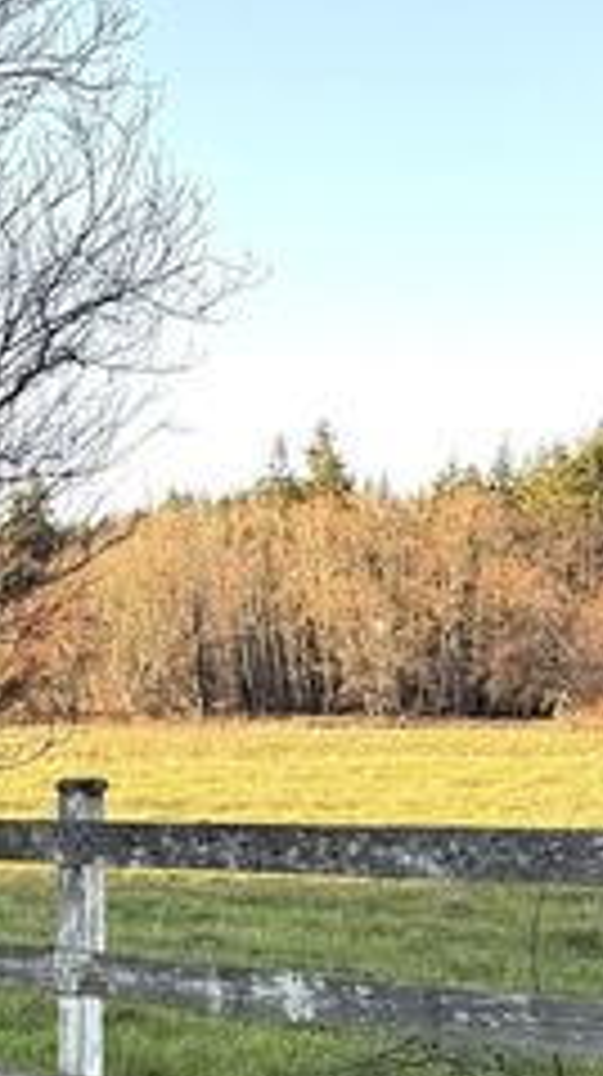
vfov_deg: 28.1
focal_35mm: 73
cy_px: 921
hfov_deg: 15.3
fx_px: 2080
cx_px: -279
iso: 100
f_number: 1.78
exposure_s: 1/722
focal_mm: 6.76
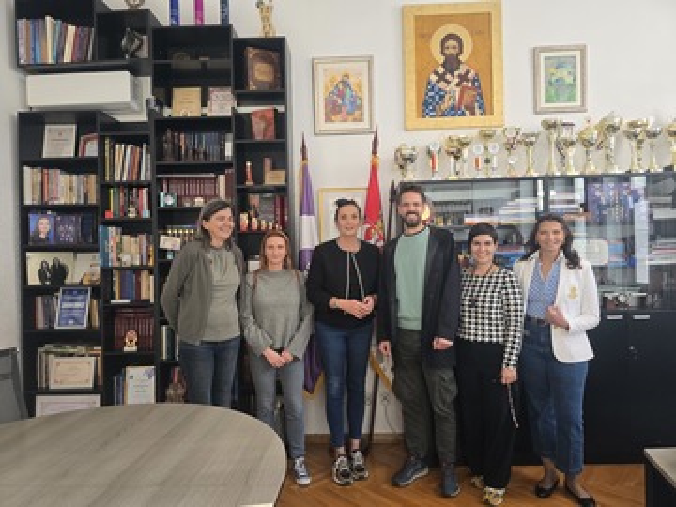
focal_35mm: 23
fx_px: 449
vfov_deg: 58.9
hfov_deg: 73.9
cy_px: 254
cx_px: 338
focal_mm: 6.3
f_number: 1.7
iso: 200
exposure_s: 1/100
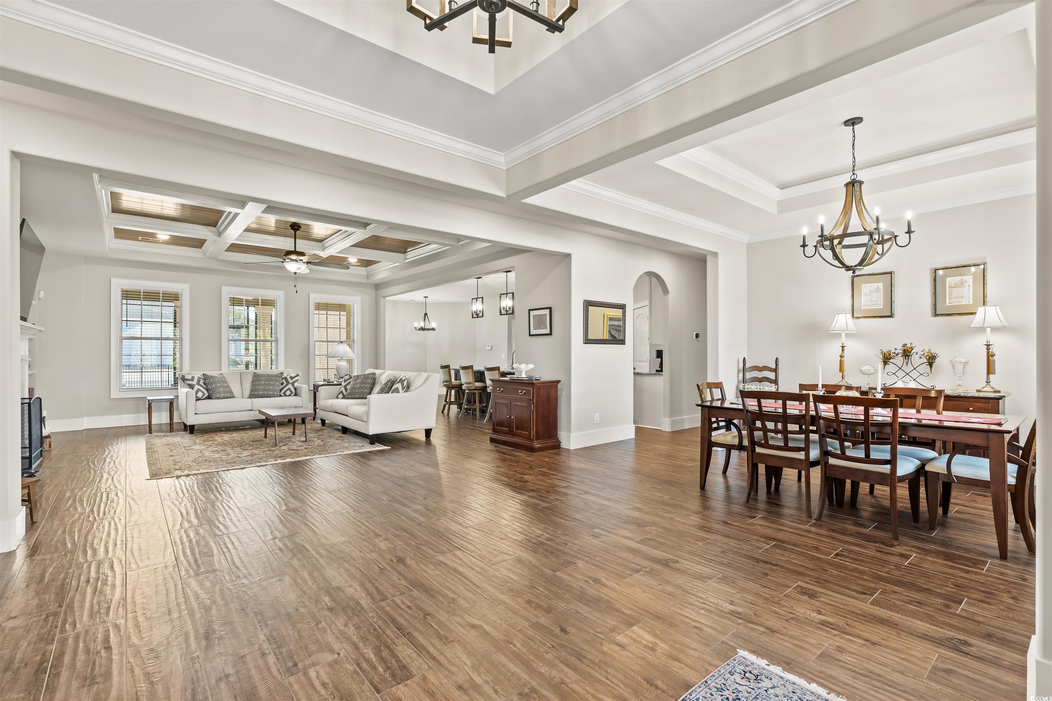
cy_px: 350
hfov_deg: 96.7
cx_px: 526
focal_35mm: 16
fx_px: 468
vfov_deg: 73.7
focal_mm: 16
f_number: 7.1
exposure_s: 1/1.67
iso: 250
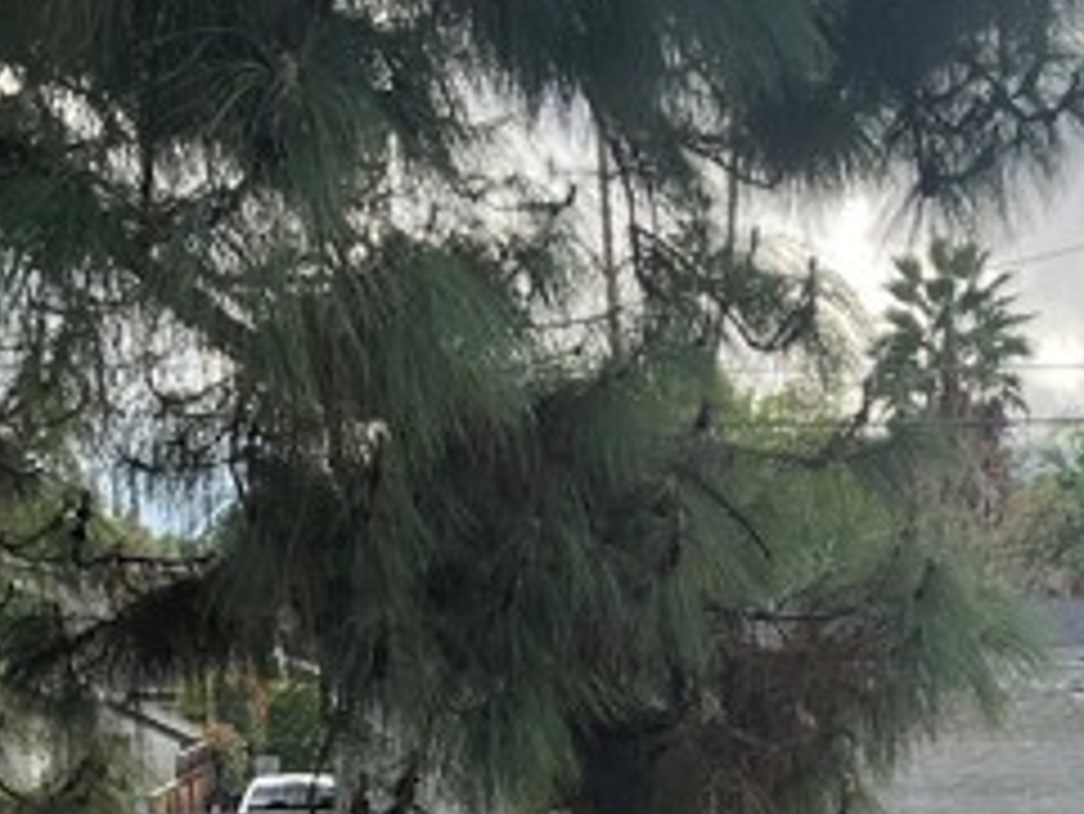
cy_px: 940
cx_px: 702
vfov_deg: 18.3
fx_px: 2412
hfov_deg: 25.2
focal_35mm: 77
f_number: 1.8
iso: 16
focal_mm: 3
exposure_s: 1/303
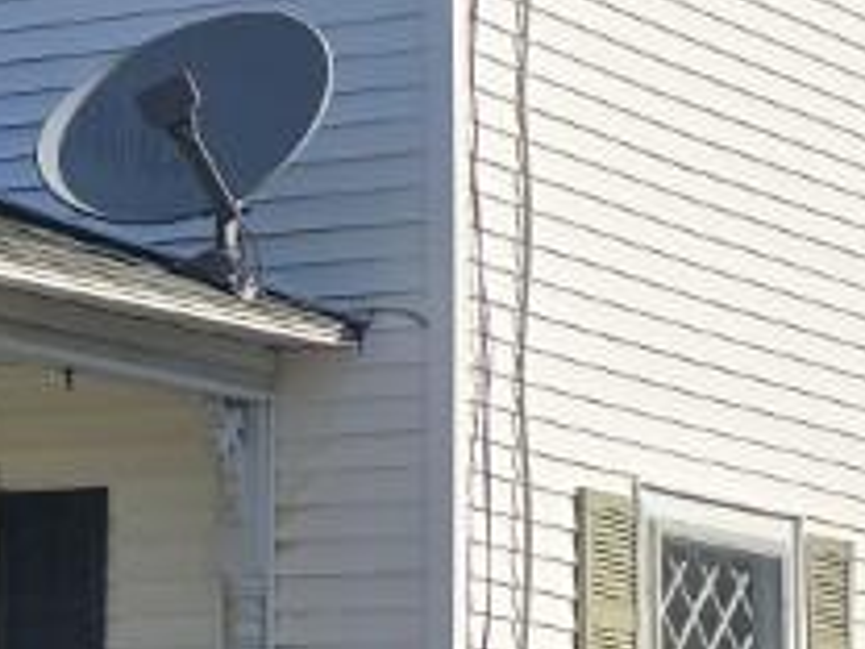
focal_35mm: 159
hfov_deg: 11.1
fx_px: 3973
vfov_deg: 9.3
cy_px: 478
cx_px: -956
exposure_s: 1/960
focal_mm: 6.3
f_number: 1.7
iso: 12
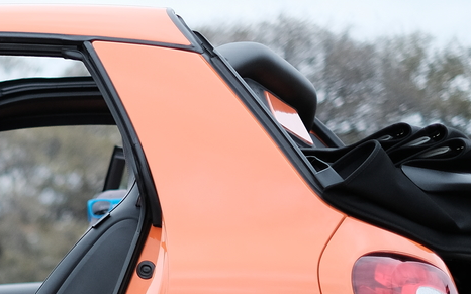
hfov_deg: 12.1
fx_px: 2143
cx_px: -169
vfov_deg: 7.7
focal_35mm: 167
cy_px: 412
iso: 400
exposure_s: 1/1600
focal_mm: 35
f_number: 1.4
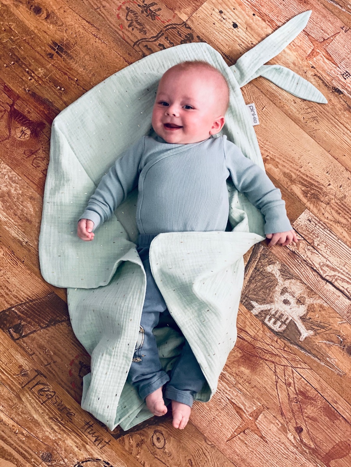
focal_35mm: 52
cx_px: 176
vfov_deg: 36.8
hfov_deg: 28.0
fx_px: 703
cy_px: 234
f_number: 2
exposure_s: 1/40
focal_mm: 6
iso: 250
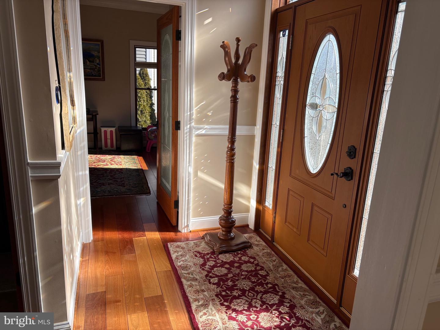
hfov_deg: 67.3
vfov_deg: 53.1
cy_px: 165
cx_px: 220
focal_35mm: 26
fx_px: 330
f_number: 1.6
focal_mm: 5.96
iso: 50
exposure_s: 1/566
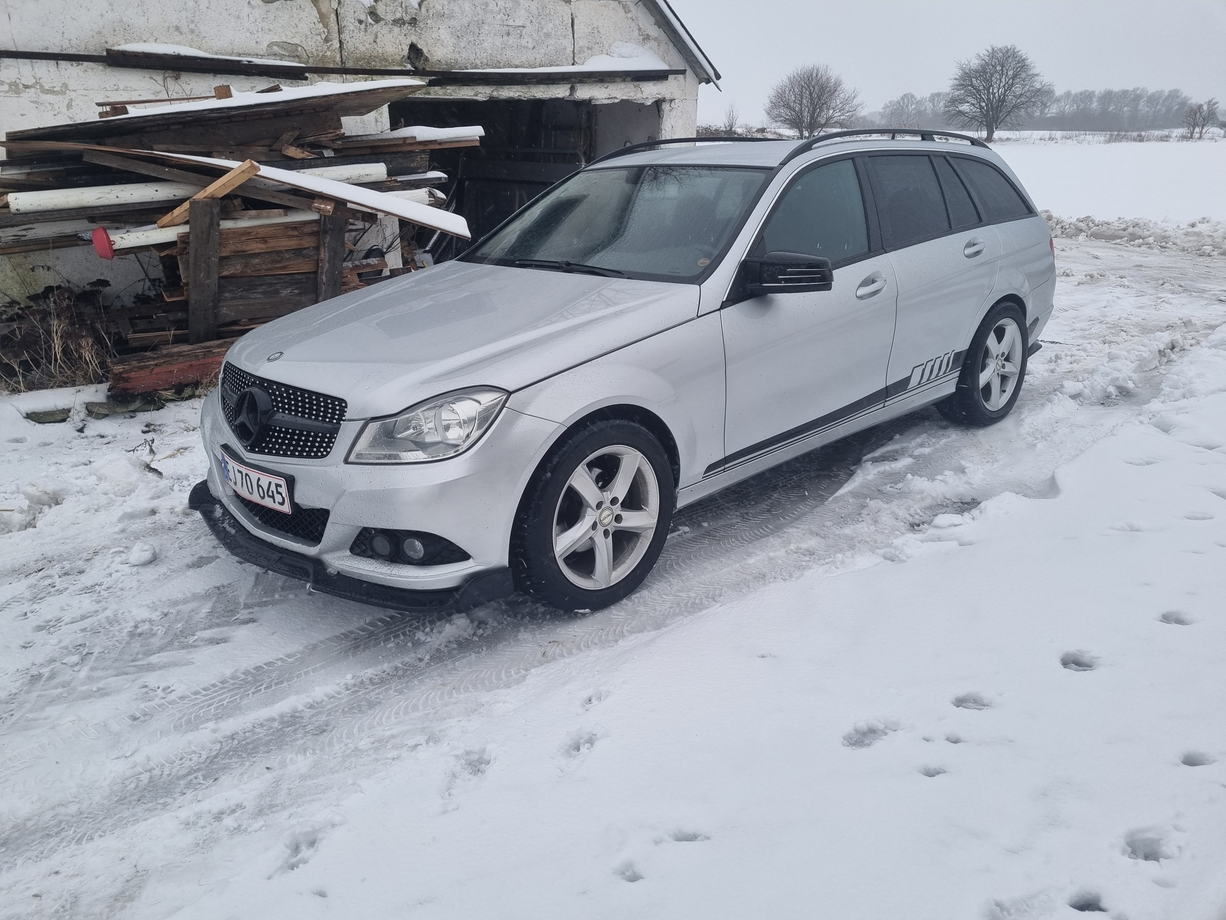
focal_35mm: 26
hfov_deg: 67.3
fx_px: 921
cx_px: 613
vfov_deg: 53.1
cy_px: 460
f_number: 1.8
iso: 50
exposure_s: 1/171
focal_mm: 5.4
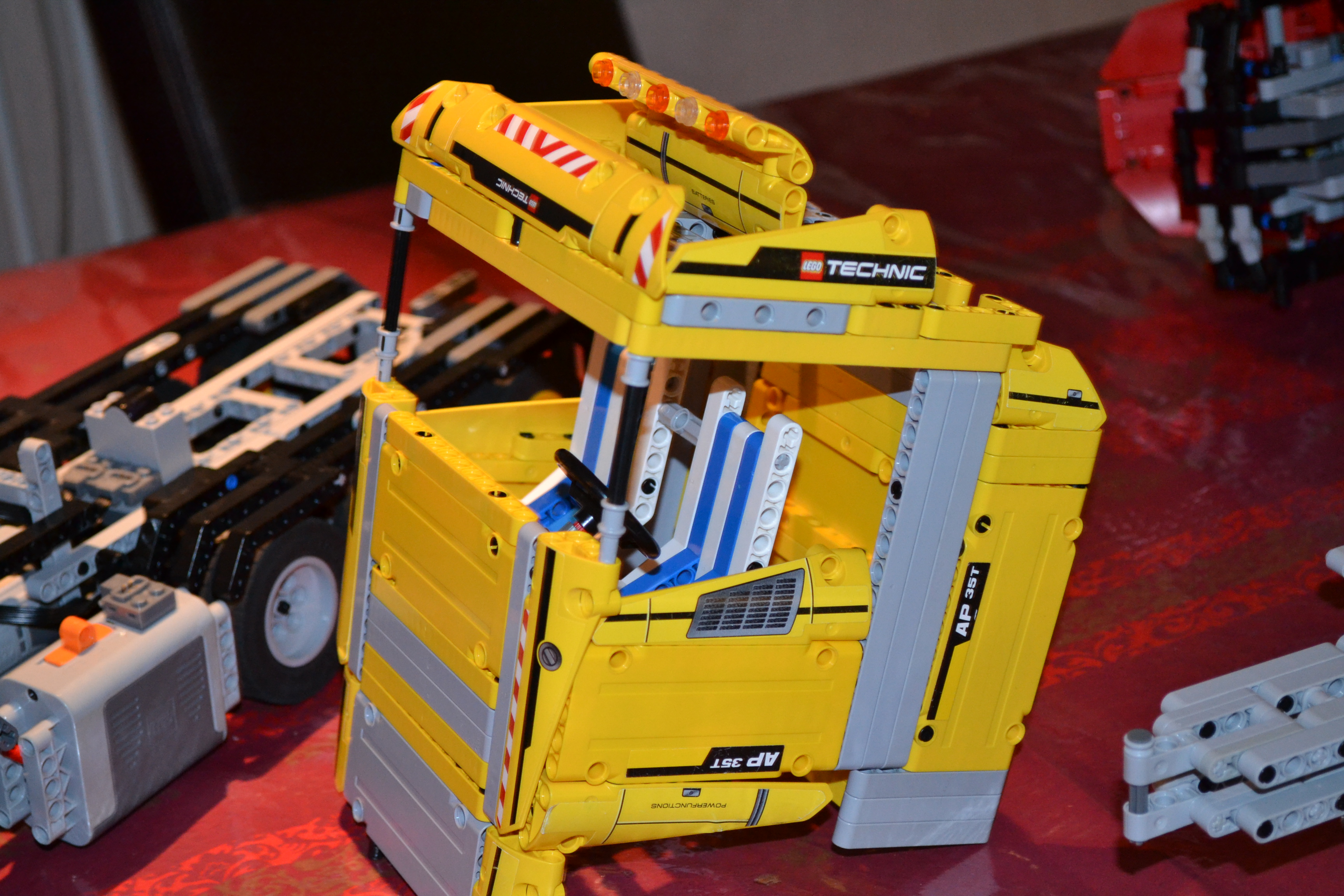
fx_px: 2464
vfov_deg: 20.6
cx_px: 672
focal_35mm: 66
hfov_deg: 30.5
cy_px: 448
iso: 1600
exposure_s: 1/60
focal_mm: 44
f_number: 5.3
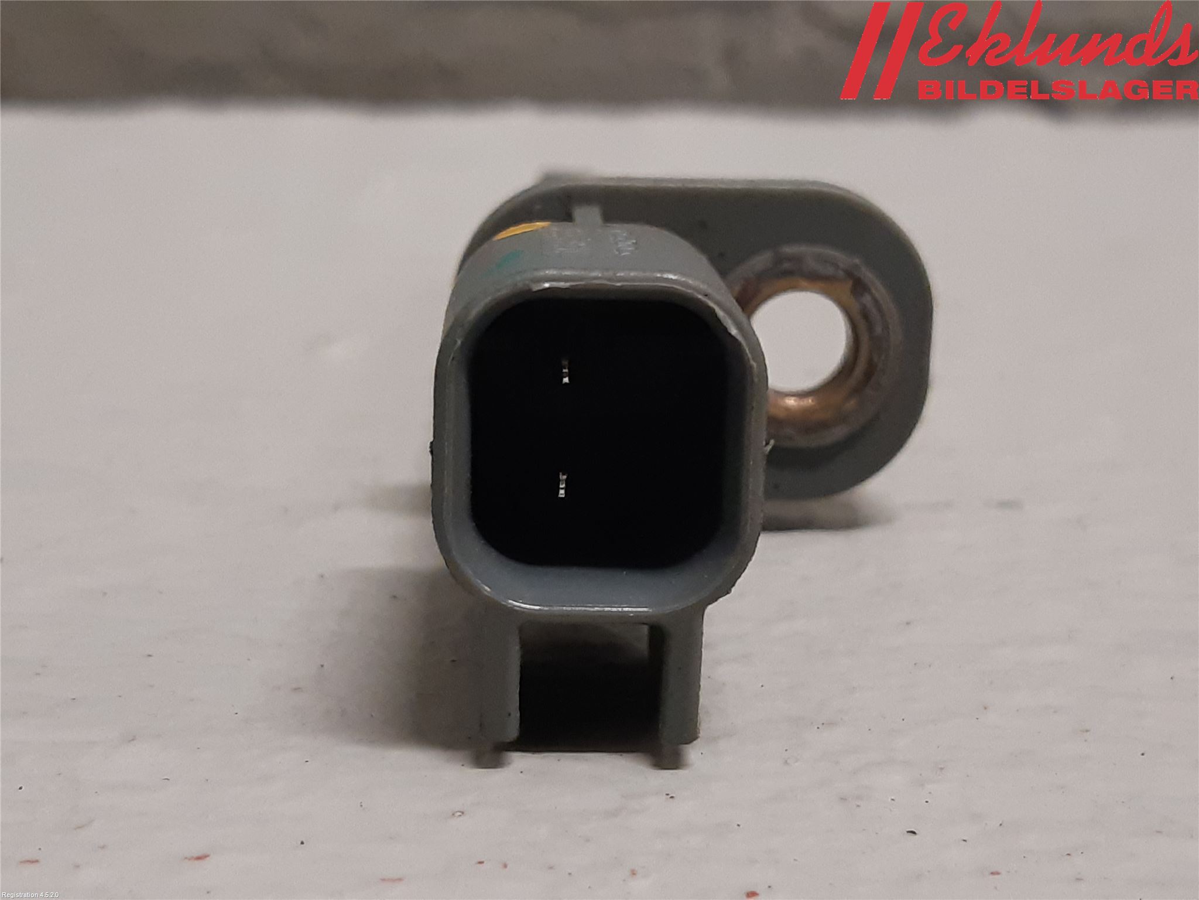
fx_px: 901
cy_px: 450
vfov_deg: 53.1
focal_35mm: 26
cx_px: 600
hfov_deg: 67.3
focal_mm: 3.93
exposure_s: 1/50
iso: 200
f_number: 1.7
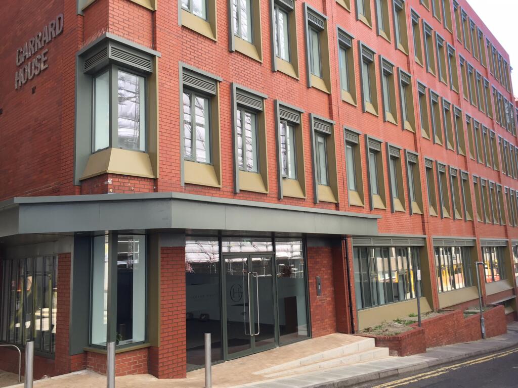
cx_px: 259
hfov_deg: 61.7
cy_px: 194
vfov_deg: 48.2
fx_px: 434
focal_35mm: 29
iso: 32
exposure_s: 1/253
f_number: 2.2
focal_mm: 4.15
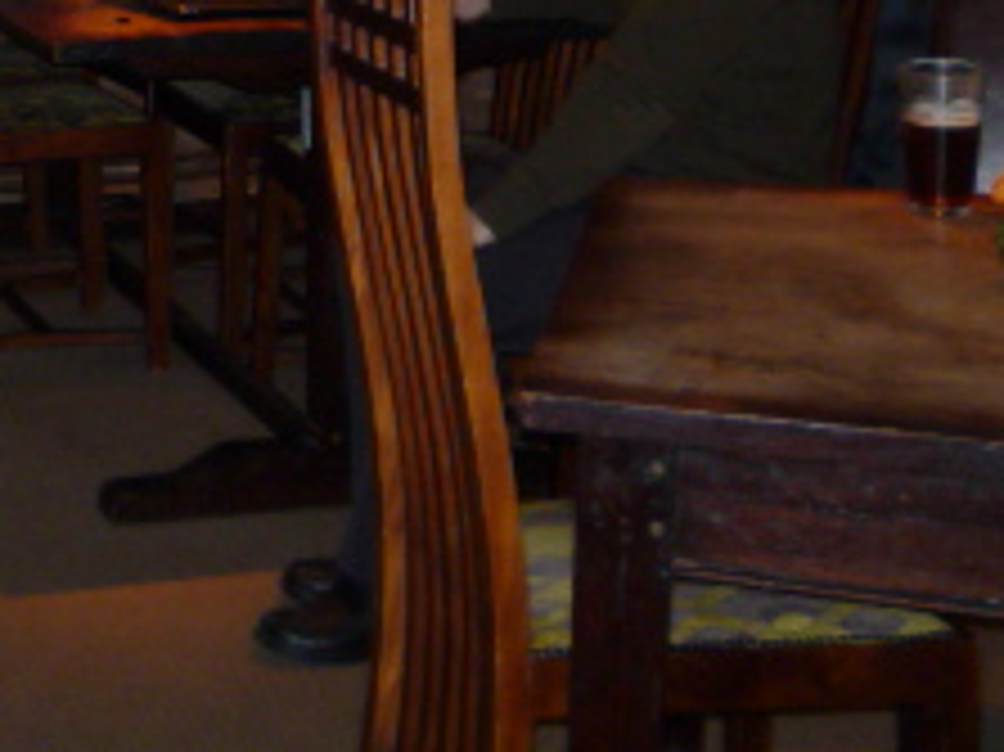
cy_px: -234
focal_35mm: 86
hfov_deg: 21.9
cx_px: -5
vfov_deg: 16.2
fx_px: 2493
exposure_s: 1/30
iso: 250
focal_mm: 5.2
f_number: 3.3
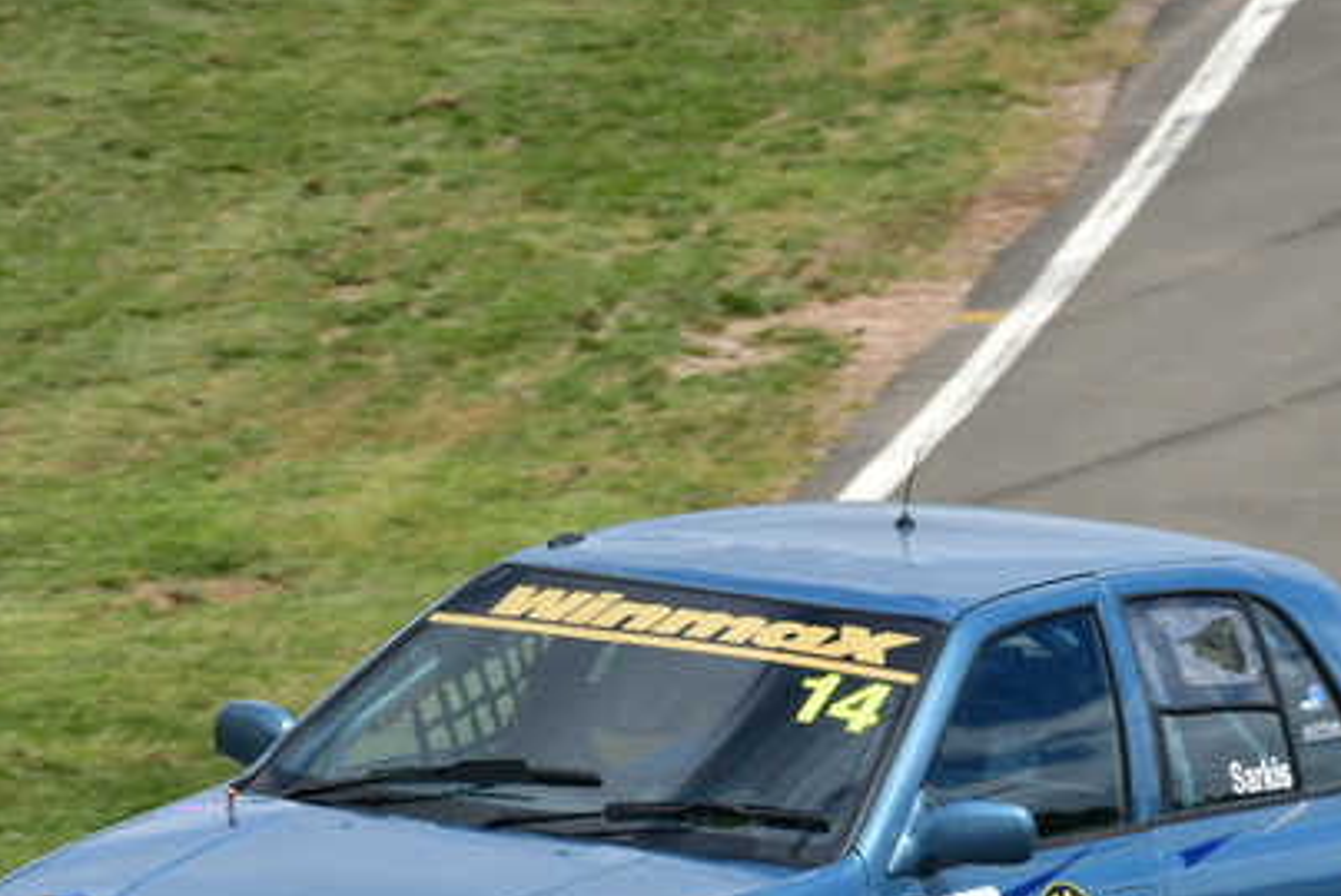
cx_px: 734
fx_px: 50956
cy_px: 684
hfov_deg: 1.5
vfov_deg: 1.0
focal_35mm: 1367
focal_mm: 460
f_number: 10
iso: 320
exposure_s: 1/640
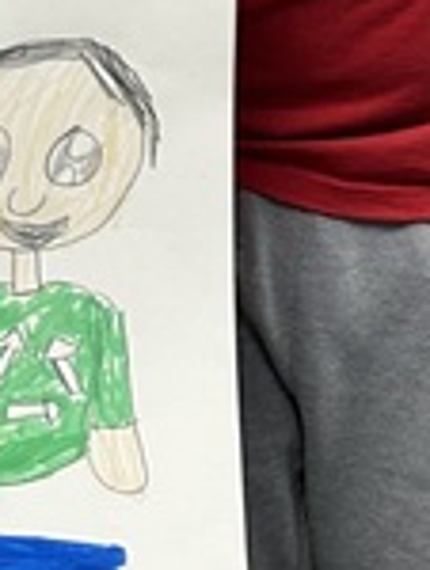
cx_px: -164
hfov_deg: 8.3
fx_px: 2923
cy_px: -277
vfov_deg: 10.8
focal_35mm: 177
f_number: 1.5
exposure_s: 1/60
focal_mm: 5.7
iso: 80
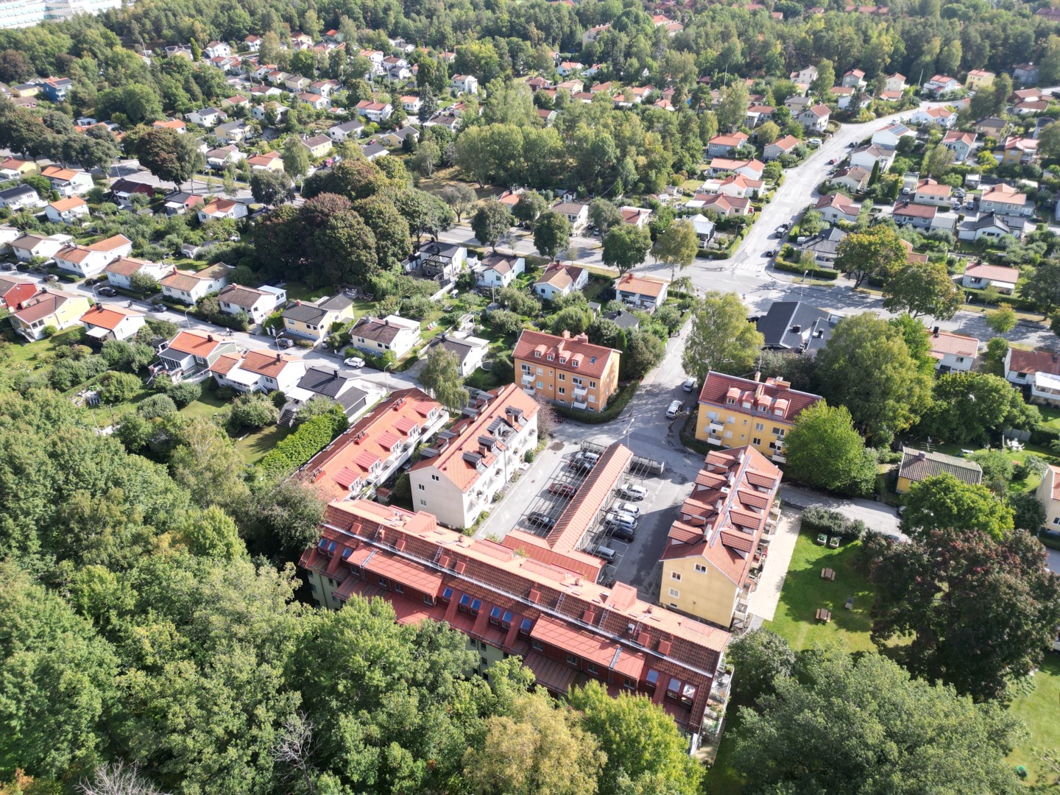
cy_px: 398
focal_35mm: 24
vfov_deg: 56.8
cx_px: 530
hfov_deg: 71.6
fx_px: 735
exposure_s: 1/1250
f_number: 1.7
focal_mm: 6.72
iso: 110
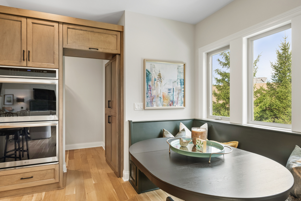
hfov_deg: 81.2
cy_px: 99
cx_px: 144
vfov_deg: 59.5
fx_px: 176
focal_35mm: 21
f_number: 8
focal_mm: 18
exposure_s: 1/50
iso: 500
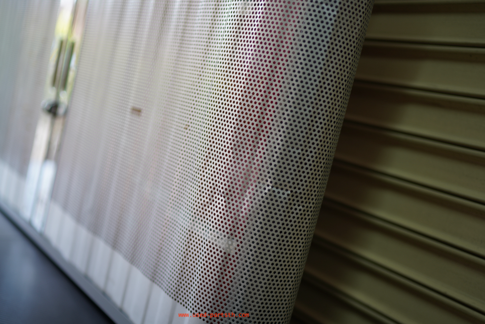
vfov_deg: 37.9
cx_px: 242
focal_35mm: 35
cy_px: 162
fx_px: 472
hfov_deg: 54.4
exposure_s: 1/80
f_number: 1.6
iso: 100
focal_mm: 35
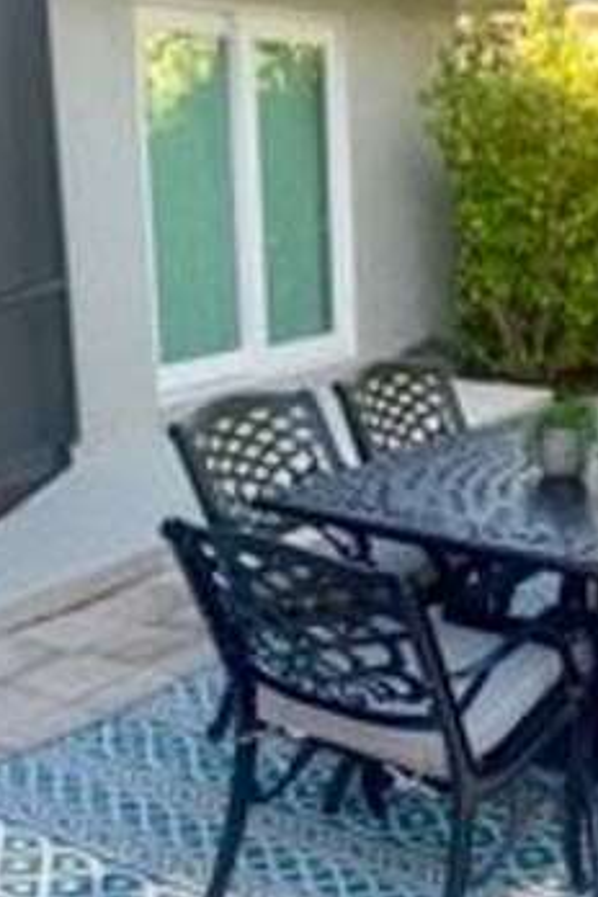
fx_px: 1320
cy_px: 407
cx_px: 455
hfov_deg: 25.2
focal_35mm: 53
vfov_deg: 37.5
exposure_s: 1/215
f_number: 1.8
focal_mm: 4.25
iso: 25
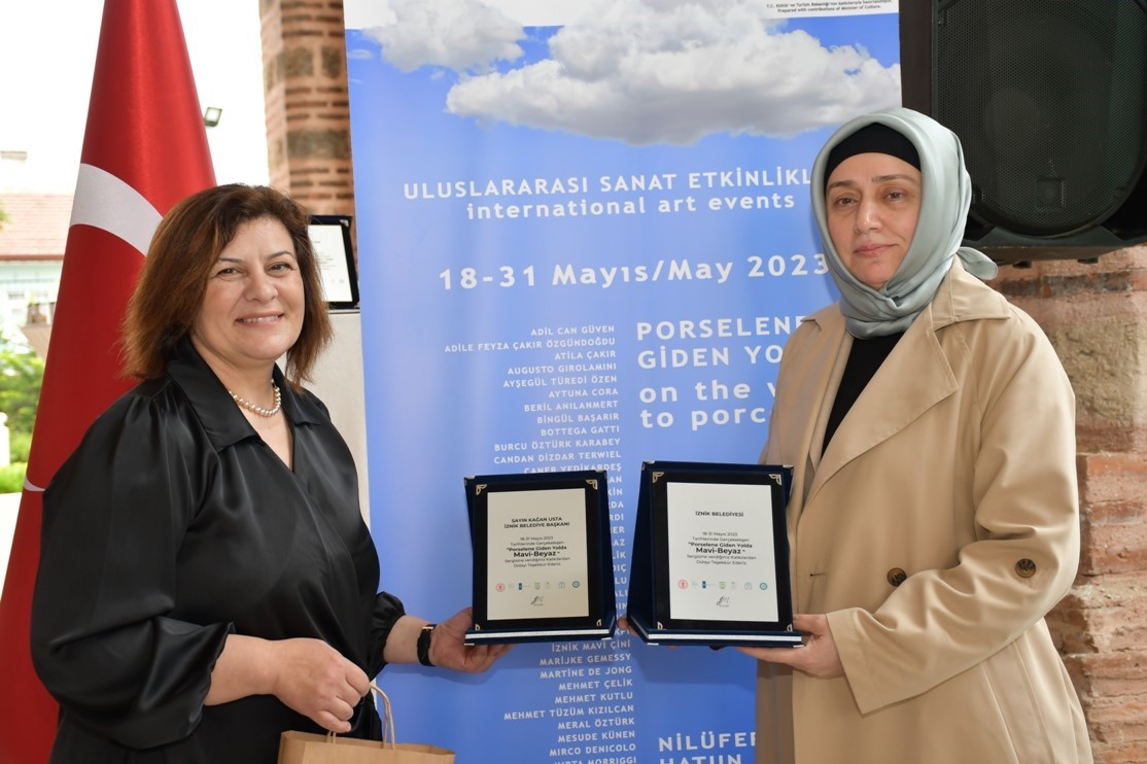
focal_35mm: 52
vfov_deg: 26.0
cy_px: 382
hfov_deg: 38.2
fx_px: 1656
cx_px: 574
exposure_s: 1/80
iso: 200
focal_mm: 35
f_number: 4.5
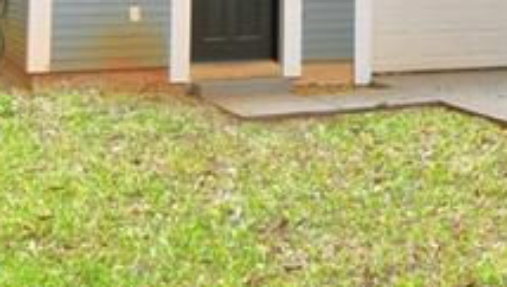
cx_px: 422
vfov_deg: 15.2
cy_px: -121
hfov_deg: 27.5
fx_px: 1010
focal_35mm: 75
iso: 100
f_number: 4.5
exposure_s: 1/1000
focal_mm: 10
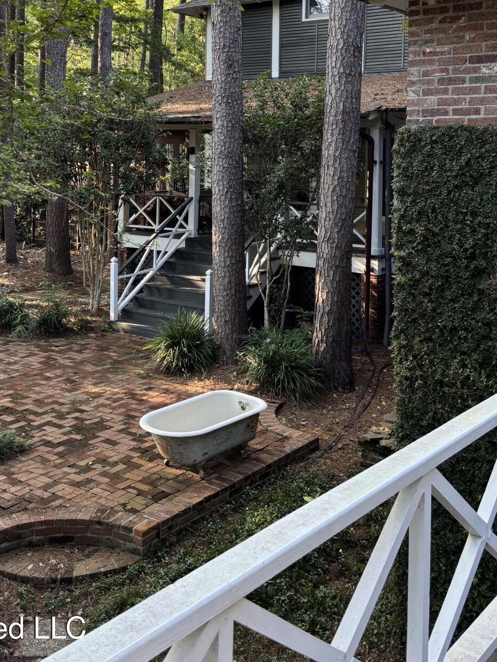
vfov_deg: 42.9
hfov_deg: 34.3
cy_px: 142
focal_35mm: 42
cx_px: 267
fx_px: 804
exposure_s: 1/121
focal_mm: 5.96
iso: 80
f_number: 1.6
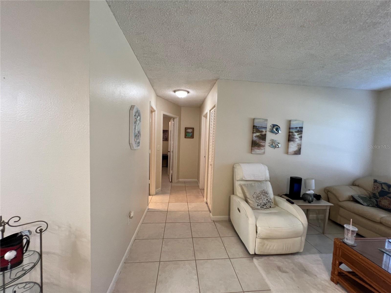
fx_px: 147
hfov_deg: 106.2
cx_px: 196
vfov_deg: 89.9
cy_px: 146
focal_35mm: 13
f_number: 1.8
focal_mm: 1.57
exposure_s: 1/60
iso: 125
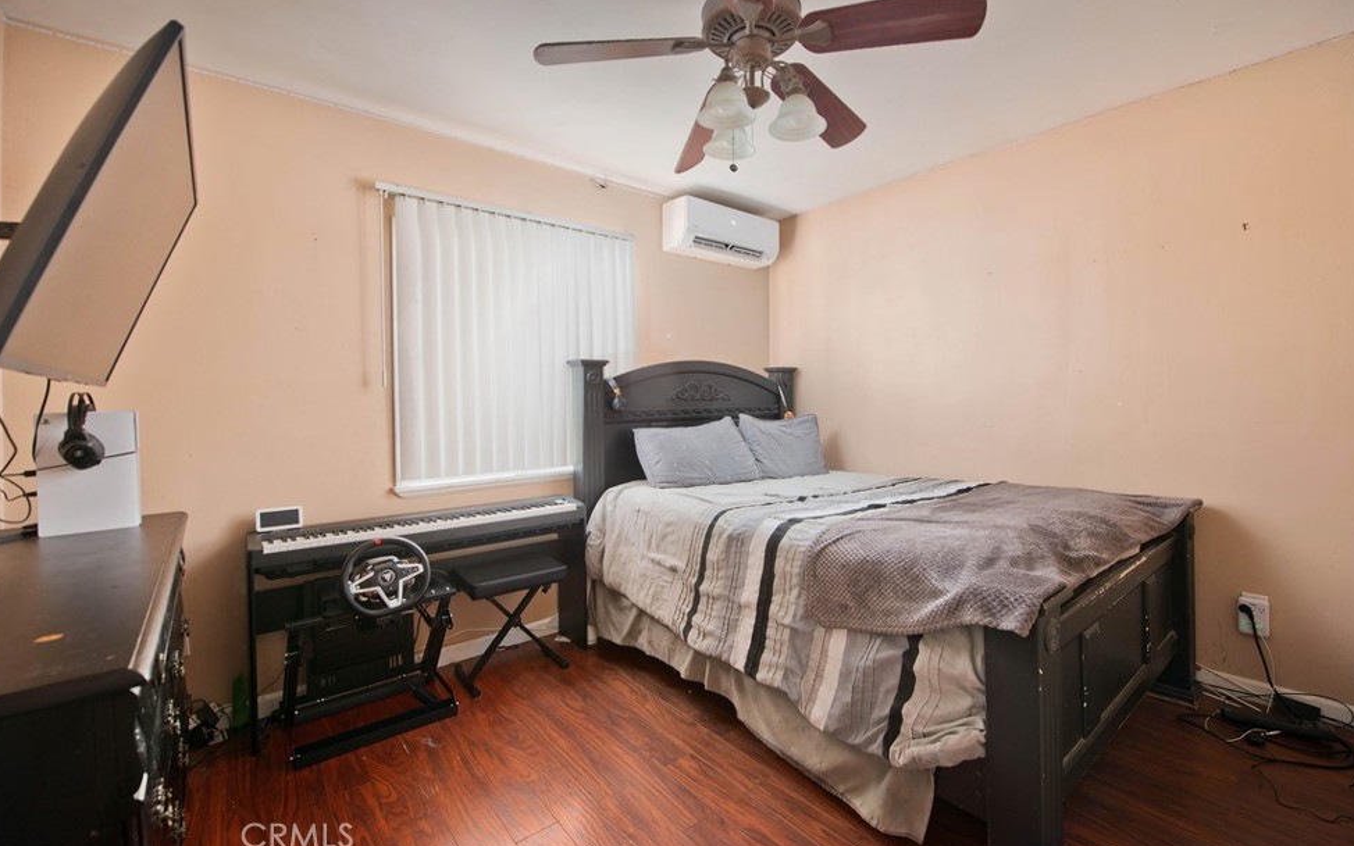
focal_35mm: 15
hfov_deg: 101.4
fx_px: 554
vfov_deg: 74.6
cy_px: 381
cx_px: 695
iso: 400
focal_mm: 14
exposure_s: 1/200
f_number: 5
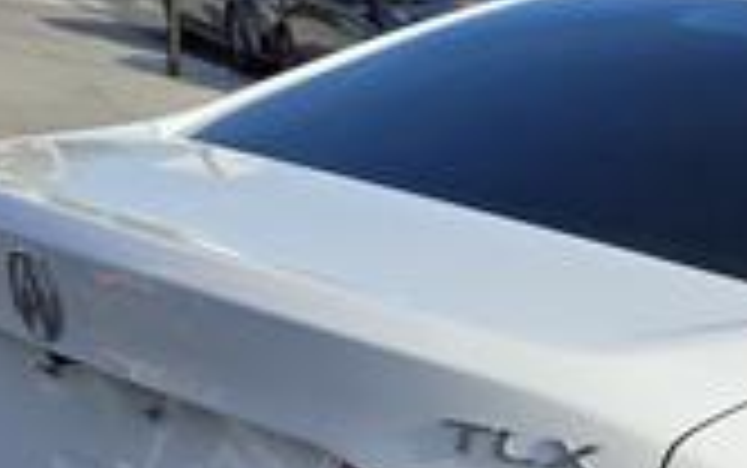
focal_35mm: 74
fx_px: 1508
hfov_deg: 26.0
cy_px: 616
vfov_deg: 16.6
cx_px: 796
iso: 80
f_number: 1.7
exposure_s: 1/5778
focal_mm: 6.3
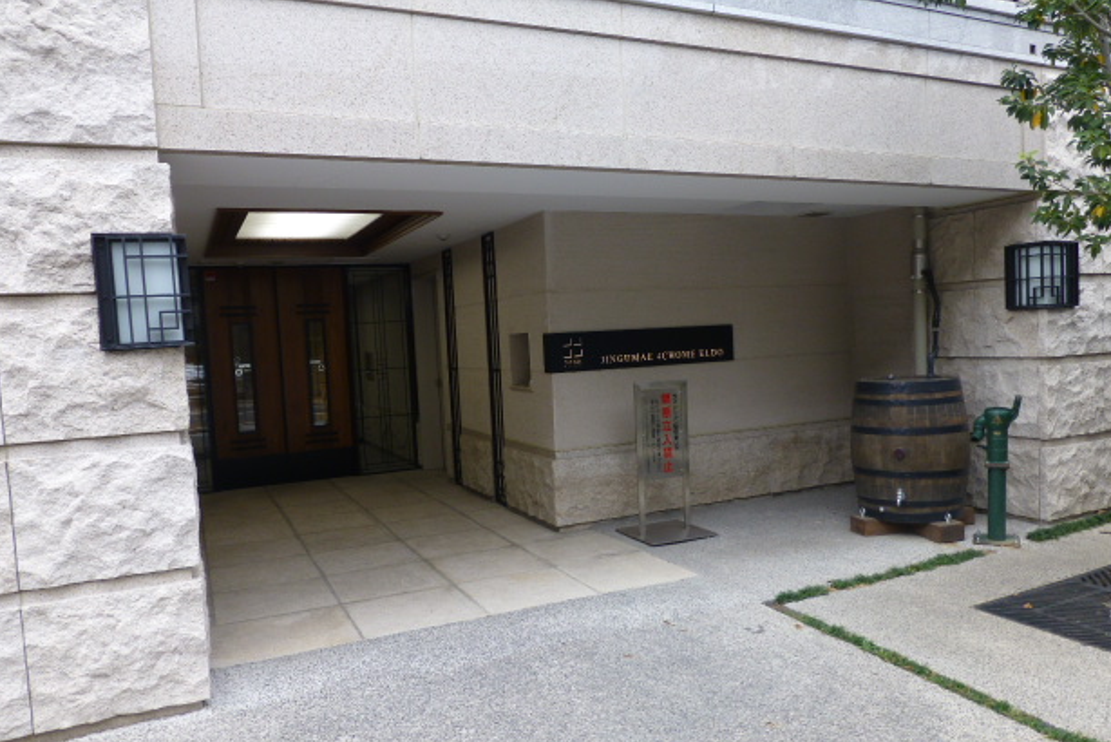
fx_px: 803
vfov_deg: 49.6
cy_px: 391
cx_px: 566
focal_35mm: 26
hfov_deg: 69.4
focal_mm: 4.3
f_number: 3.3
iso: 125
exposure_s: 1/60
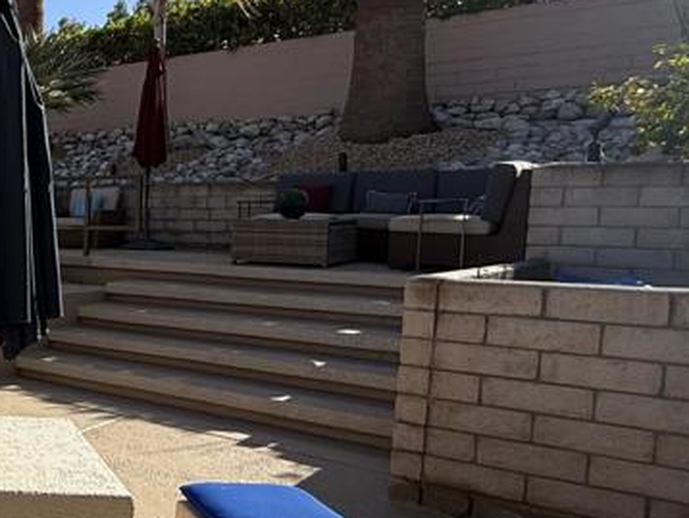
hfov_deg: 35.3
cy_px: 285
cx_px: -164
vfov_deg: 36.0
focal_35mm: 40
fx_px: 797
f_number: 2.2
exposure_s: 1/1745
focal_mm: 2.22
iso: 50
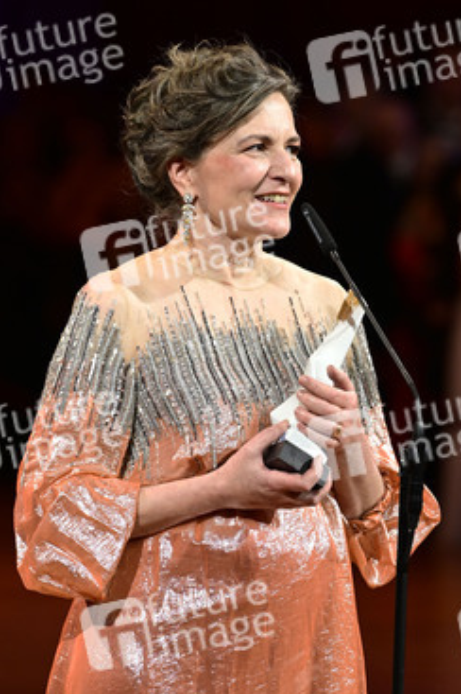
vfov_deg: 9.4
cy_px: 342
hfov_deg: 6.3
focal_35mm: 218
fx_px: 4195
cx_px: 232
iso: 3600
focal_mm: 200
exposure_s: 1/250
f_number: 3.5
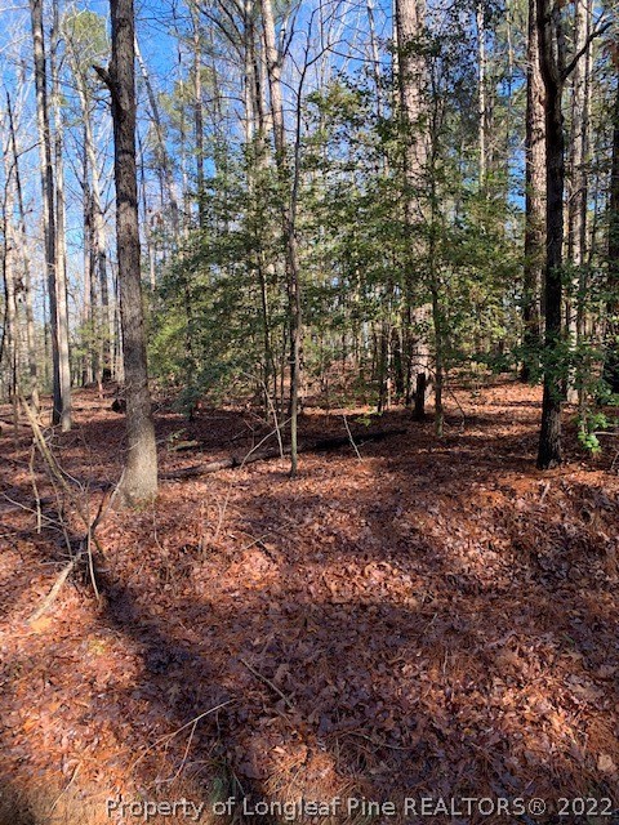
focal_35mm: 26
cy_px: 412
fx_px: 620
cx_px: 310
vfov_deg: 67.3
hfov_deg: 53.1
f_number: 1.8
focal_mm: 4.25
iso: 25
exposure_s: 1/171
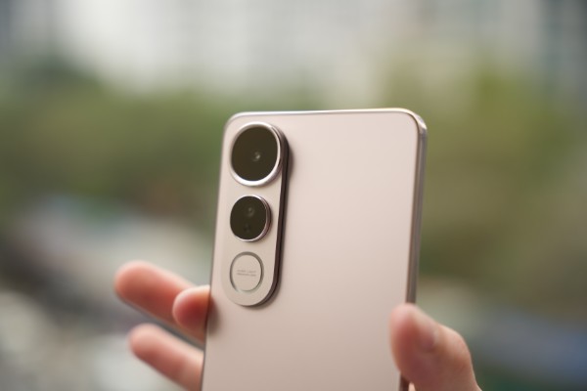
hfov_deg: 33.6
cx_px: 294
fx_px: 972
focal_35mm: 60
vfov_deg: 22.8
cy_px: 196
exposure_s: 1/200
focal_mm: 59.6
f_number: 2.8
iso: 320
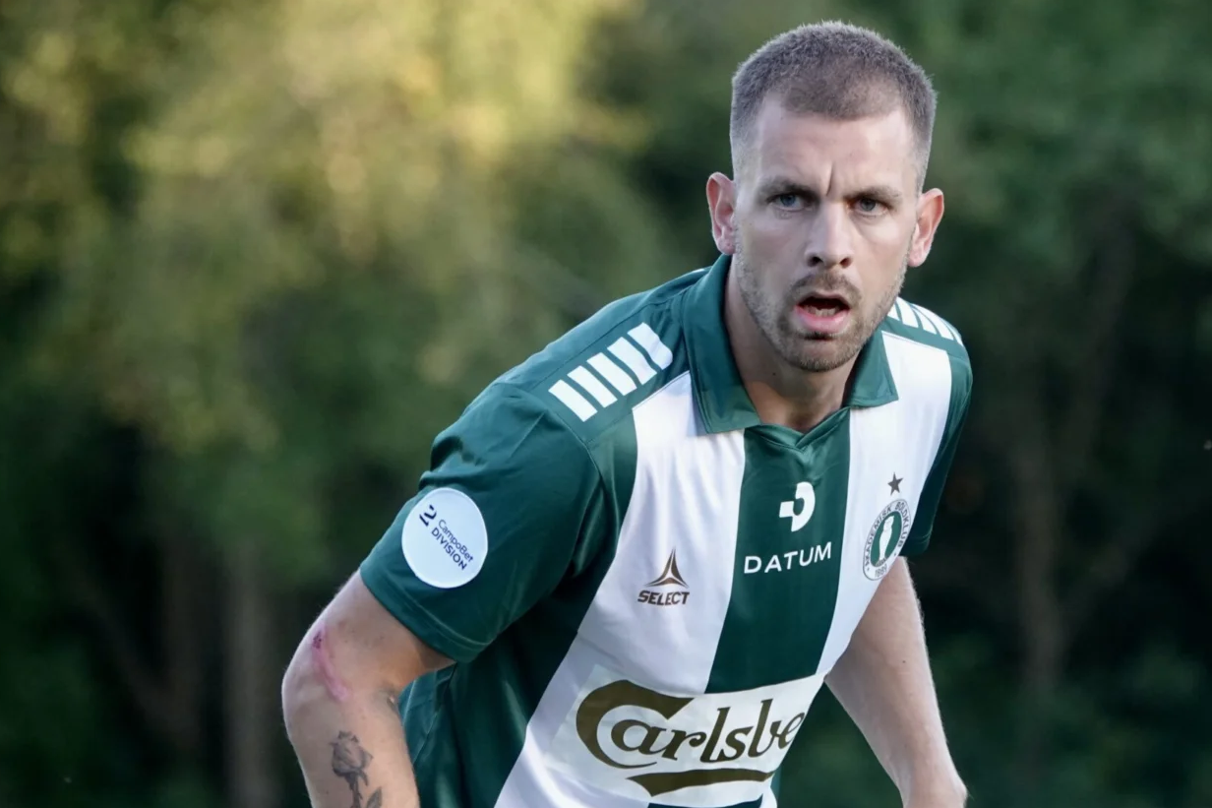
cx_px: 792
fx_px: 24605
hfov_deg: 2.8
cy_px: 423
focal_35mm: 731
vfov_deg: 1.9
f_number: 4
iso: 800
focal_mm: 171.89
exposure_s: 1/320
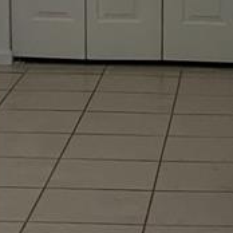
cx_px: 245
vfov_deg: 9.9
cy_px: 115
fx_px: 1348
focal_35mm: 177
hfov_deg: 9.8
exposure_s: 1/120
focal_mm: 3
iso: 50
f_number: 1.8
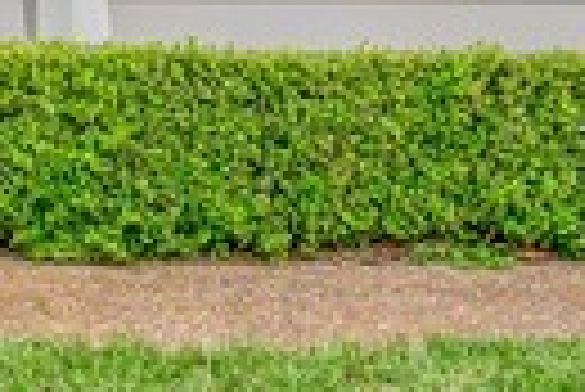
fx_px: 1789
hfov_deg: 15.0
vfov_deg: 12.2
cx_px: -594
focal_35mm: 110
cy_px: -99
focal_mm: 14
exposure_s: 1/100
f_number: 8
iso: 100
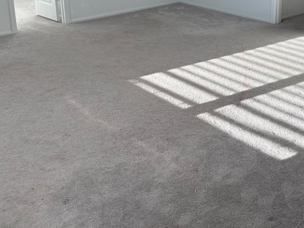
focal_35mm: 49
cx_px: 197
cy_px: 23
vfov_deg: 28.5
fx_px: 430
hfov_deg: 38.6
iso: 64
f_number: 1.6
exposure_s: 1/561
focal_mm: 5.96
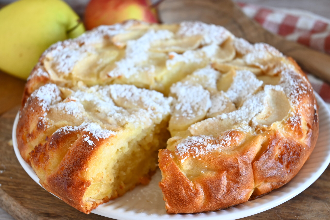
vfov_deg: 19.4
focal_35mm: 70
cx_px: 165
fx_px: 641
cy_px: 110
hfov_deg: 28.9
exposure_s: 1/8
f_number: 6.3
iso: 200
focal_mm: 47
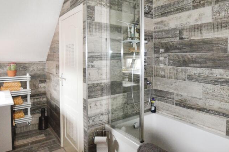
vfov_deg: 52.7
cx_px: 128
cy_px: 65
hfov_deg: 73.6
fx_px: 152
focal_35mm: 24
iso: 3200
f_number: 3.5
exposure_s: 1/60
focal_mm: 10
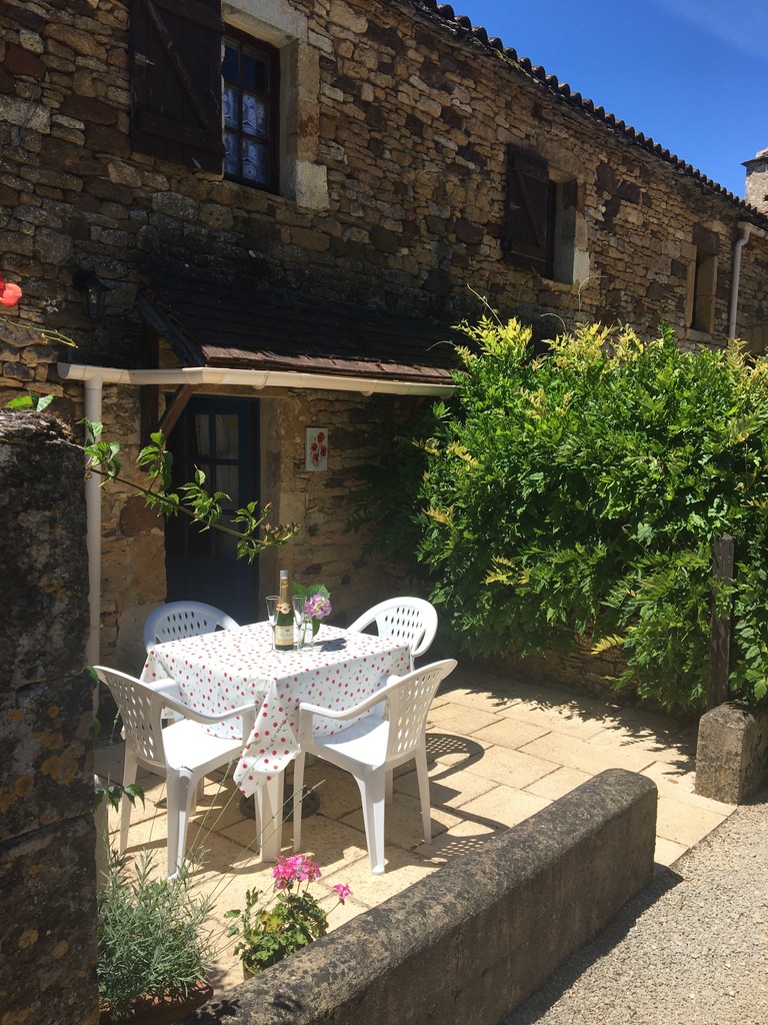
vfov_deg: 61.7
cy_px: 512
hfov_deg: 48.2
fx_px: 858
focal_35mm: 29
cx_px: 384
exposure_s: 1/1672
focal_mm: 4.15
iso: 25
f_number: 2.2
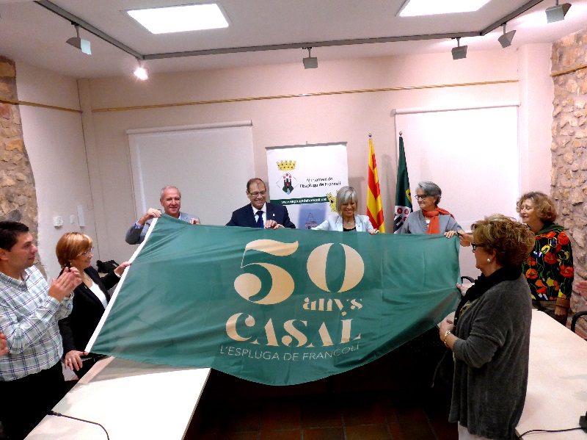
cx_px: 294
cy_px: 220
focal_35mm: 29
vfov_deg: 48.2
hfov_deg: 61.7
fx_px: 491
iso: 400
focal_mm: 6
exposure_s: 1/125
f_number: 2
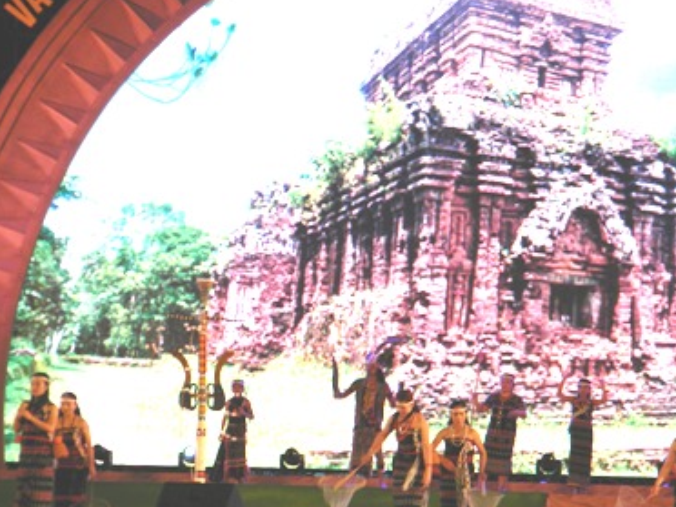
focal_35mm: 178
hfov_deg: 11.1
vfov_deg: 8.3
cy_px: 265
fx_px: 3476
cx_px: 396
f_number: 5
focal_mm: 26.8
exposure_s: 1/27.4
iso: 100
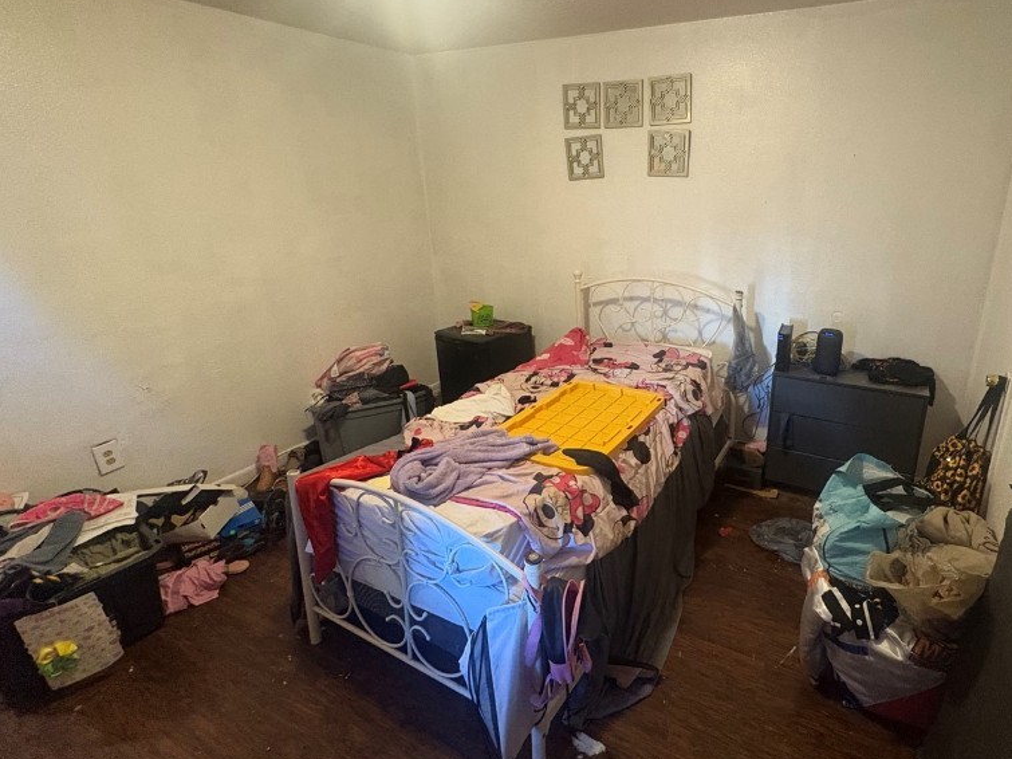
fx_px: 555
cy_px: 347
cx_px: 621
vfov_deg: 68.5
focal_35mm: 19
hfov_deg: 83.3
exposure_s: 1/60
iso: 640
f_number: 2.2
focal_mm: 2.22
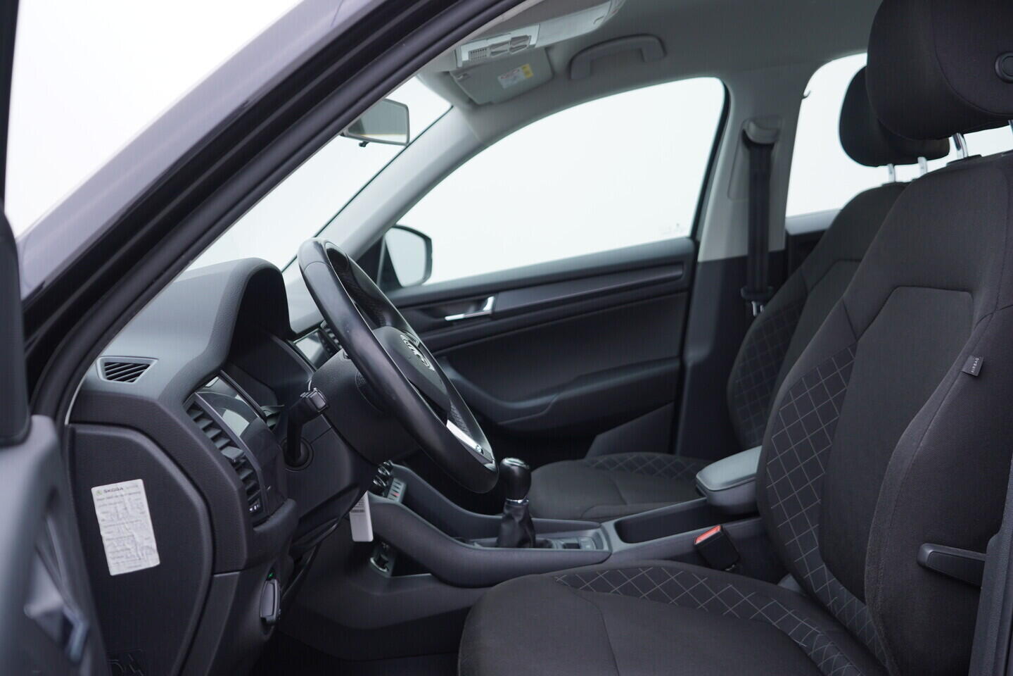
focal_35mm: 36
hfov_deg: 53.1
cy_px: 338
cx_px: 506
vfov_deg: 36.9
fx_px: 1013
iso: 125
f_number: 3.2
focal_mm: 24
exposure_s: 1/50
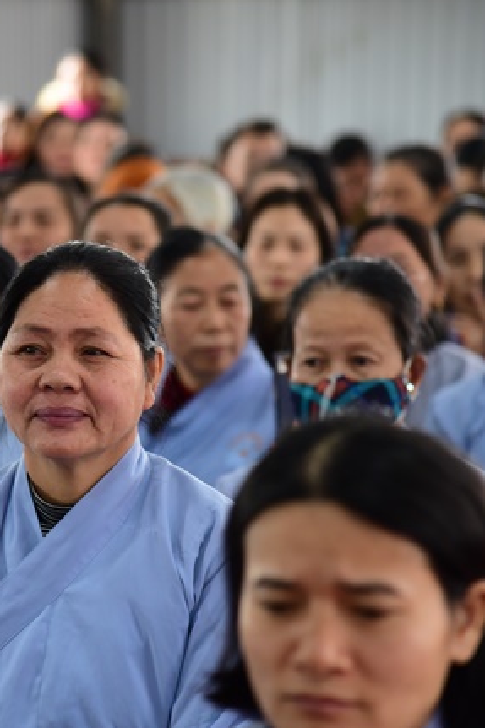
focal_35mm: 181
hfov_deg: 7.6
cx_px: 84
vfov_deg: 11.4
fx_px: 3660
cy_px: 363
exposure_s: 1/80
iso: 1250
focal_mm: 120
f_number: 4
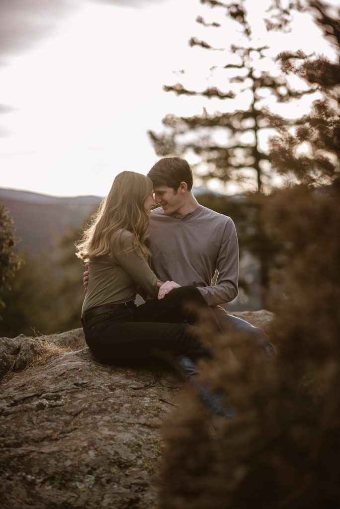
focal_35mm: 85
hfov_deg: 16.1
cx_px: 170
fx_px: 1202
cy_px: 254
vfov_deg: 23.9
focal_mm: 85
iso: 200
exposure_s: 1/800
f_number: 2
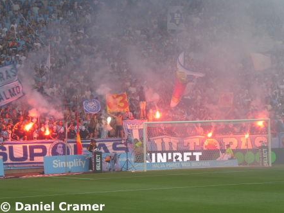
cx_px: 142
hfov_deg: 9.1
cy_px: 105
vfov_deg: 6.8
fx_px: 1788
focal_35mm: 218
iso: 100
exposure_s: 1/80
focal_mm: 38.4
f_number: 5.6
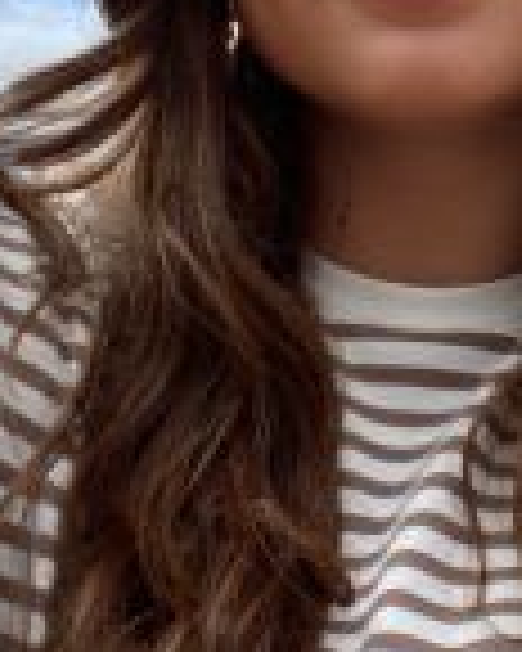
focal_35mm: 91
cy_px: 135
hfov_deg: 16.5
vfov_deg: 20.8
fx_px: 1757
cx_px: 536
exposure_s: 1/189
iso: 25
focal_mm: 2.71
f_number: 2.2
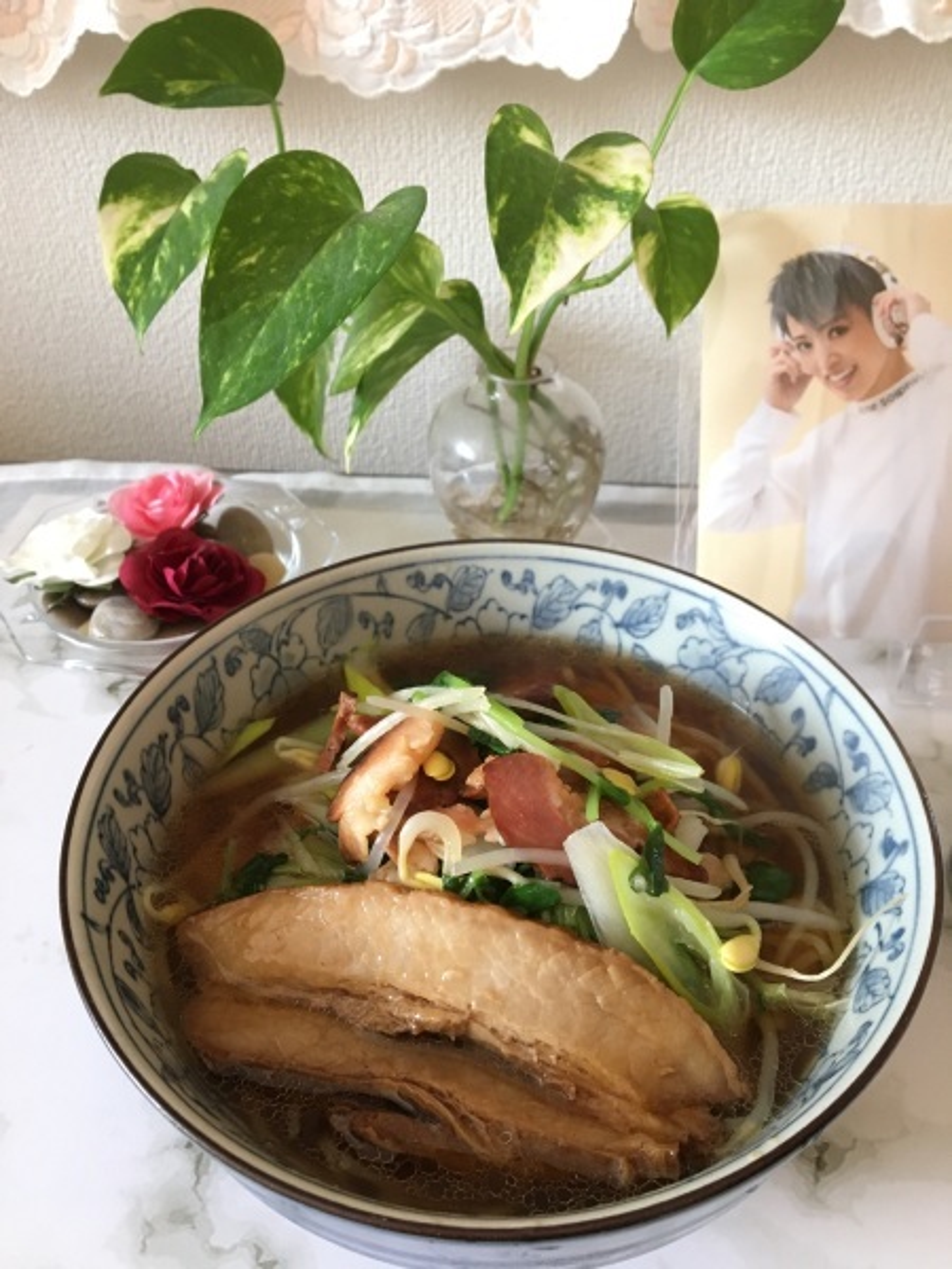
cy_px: 634
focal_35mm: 29
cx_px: 476
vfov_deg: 61.7
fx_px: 1063
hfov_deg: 48.2
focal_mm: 4.15
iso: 125
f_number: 2.2
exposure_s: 1/30
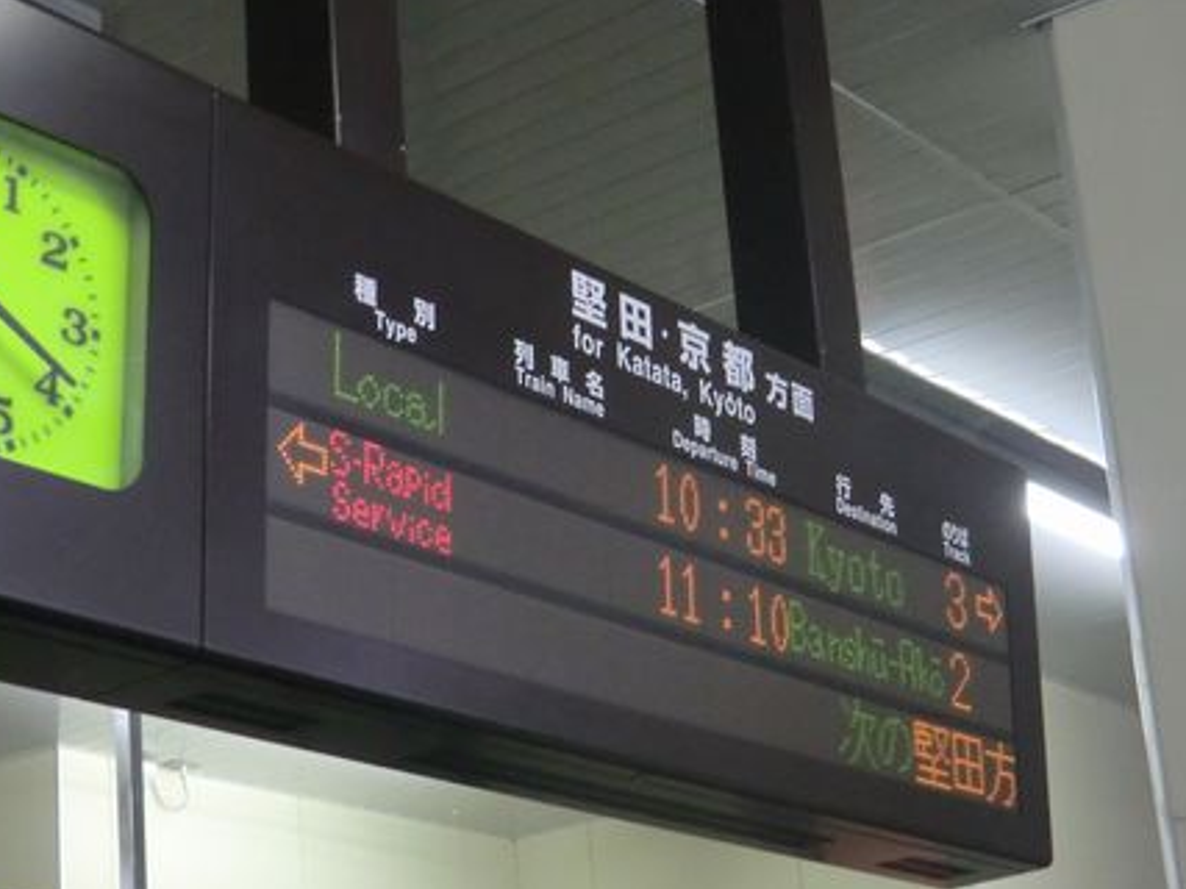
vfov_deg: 19.1
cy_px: 479
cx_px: 625
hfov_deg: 25.3
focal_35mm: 77
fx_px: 2637
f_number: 4
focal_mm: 8.4
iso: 400
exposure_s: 1/40
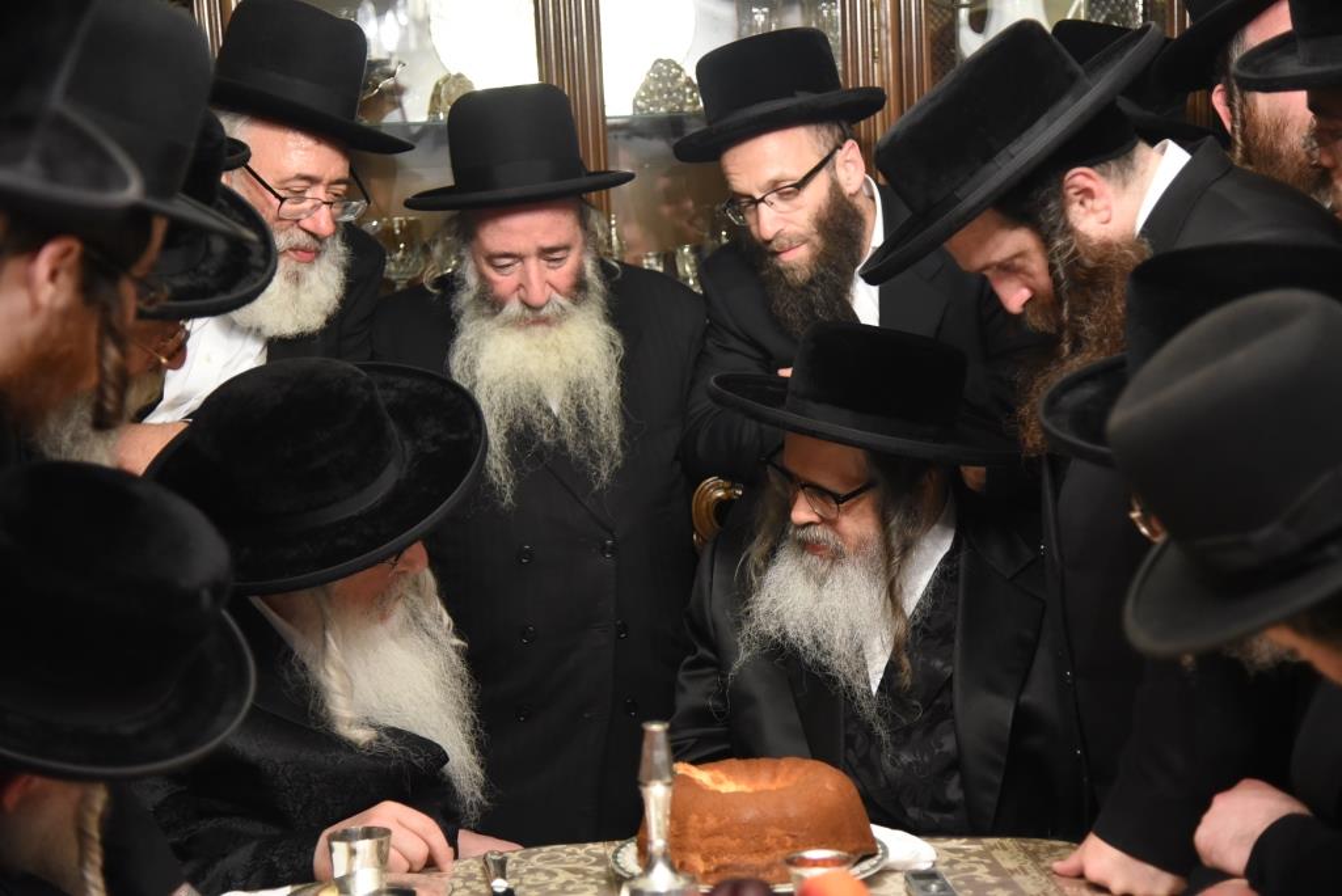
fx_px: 2462
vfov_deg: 20.6
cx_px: 671
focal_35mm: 66
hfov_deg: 30.5
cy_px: 448
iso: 4000
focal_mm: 66
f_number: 4
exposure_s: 1/60
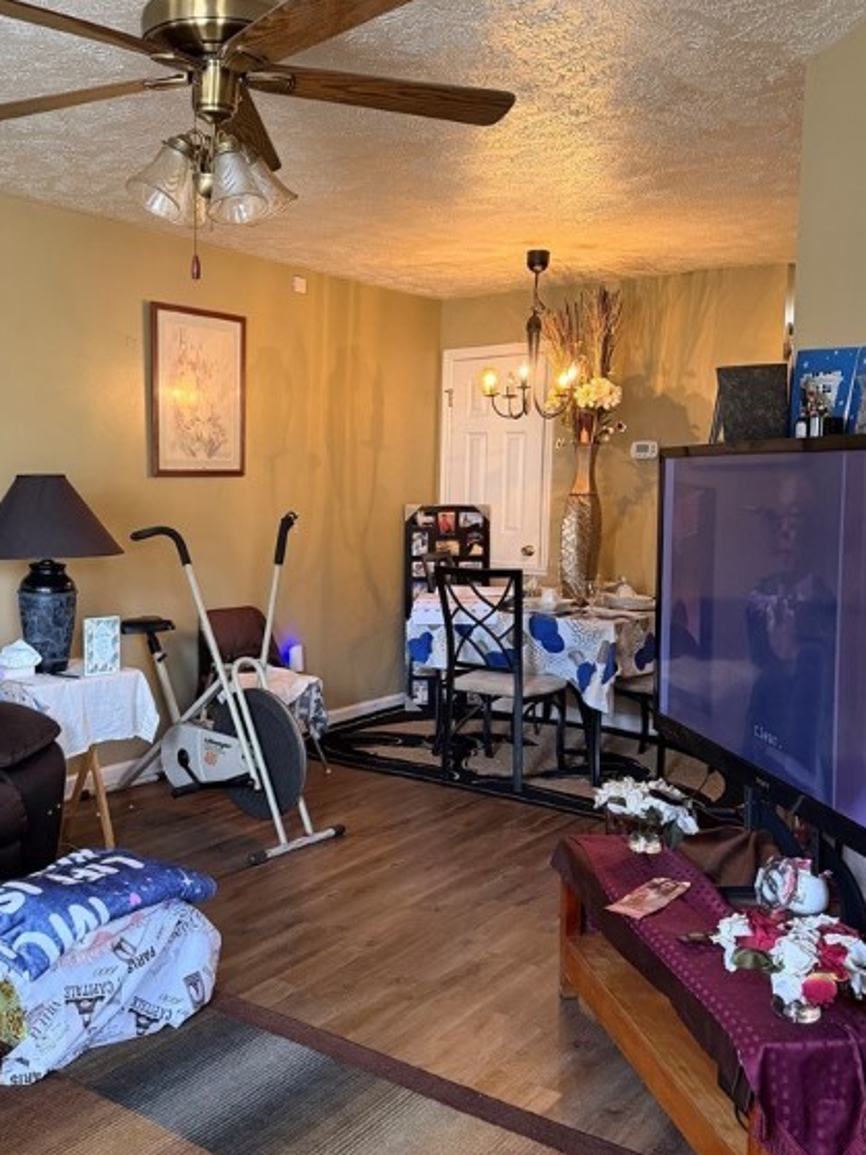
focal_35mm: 33
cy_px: 587
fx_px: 1101
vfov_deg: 55.4
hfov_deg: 42.5
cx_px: 308
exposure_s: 1/60
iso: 400
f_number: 1.78
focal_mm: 6.76
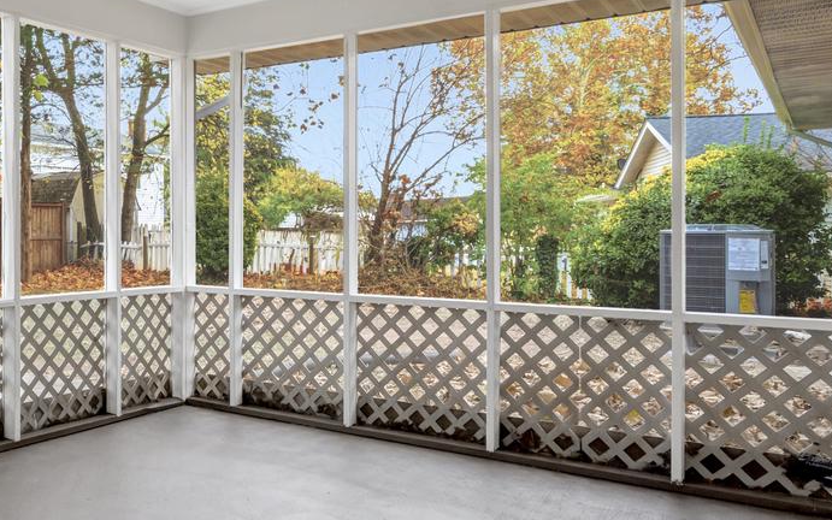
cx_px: 147
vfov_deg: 37.2
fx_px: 771
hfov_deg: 52.4
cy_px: 221
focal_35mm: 34
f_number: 8
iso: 1250
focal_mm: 16
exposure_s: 1/125
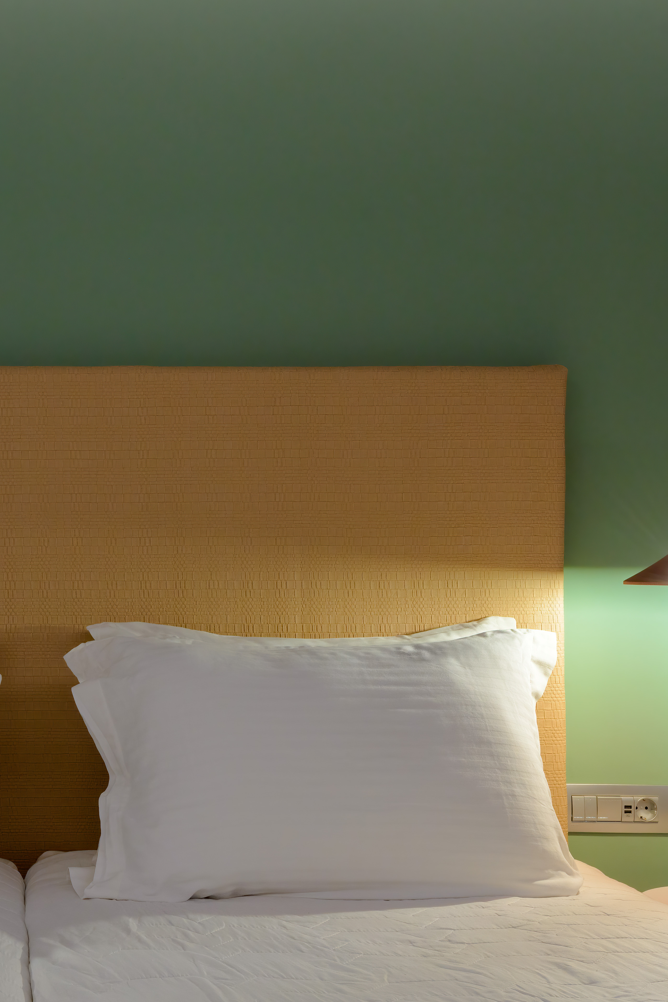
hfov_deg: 28.9
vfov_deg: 44.2
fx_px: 1225
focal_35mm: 44
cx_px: 27
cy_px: 609
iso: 250
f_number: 11
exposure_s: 1/5
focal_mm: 21
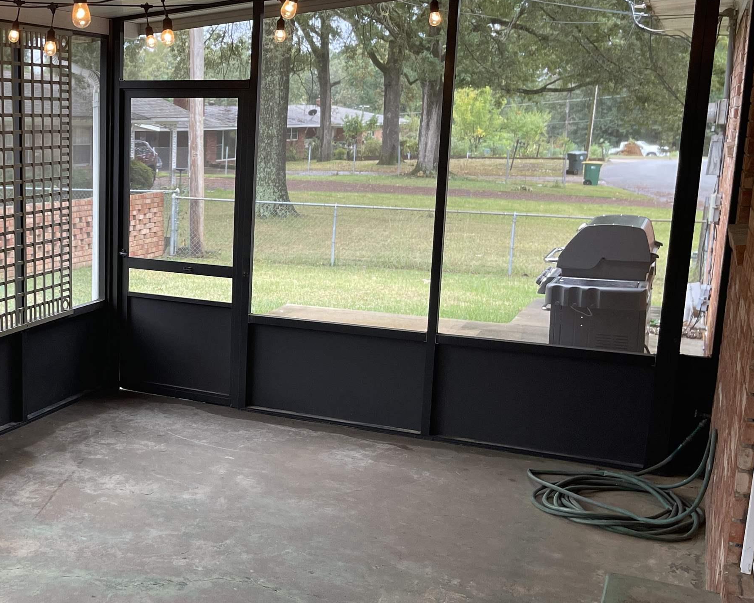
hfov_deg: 41.5
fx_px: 937
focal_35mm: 42
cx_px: 127
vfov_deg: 35.7
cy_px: 285
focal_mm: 5.1
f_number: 1.6
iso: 125
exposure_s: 1/120
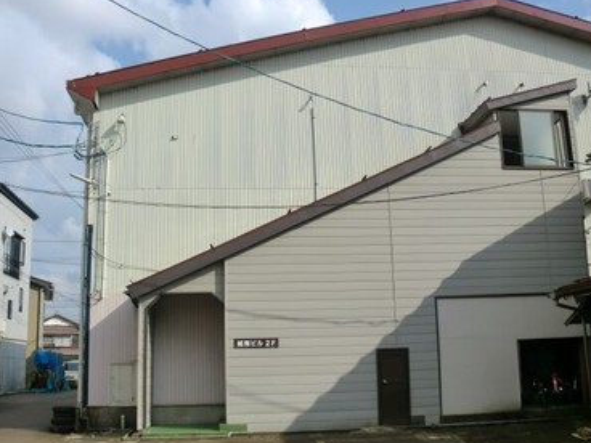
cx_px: 294
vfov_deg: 37.7
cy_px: 218
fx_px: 649
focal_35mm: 38
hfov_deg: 49.0
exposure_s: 1/200
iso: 64
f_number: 7.8
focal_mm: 6.3
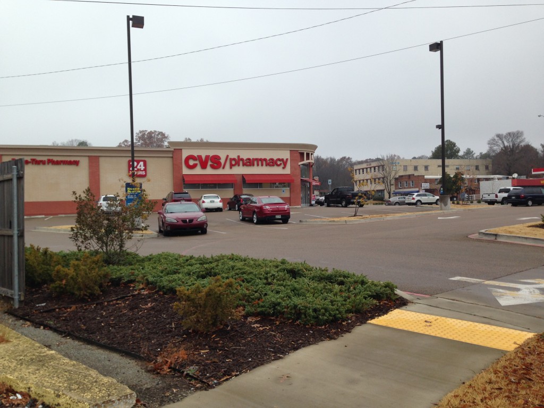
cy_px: 204
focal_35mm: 33
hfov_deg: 55.4
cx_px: 272
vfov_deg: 42.9
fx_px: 519
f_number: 2.4
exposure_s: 1/516
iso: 50
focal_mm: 4.12
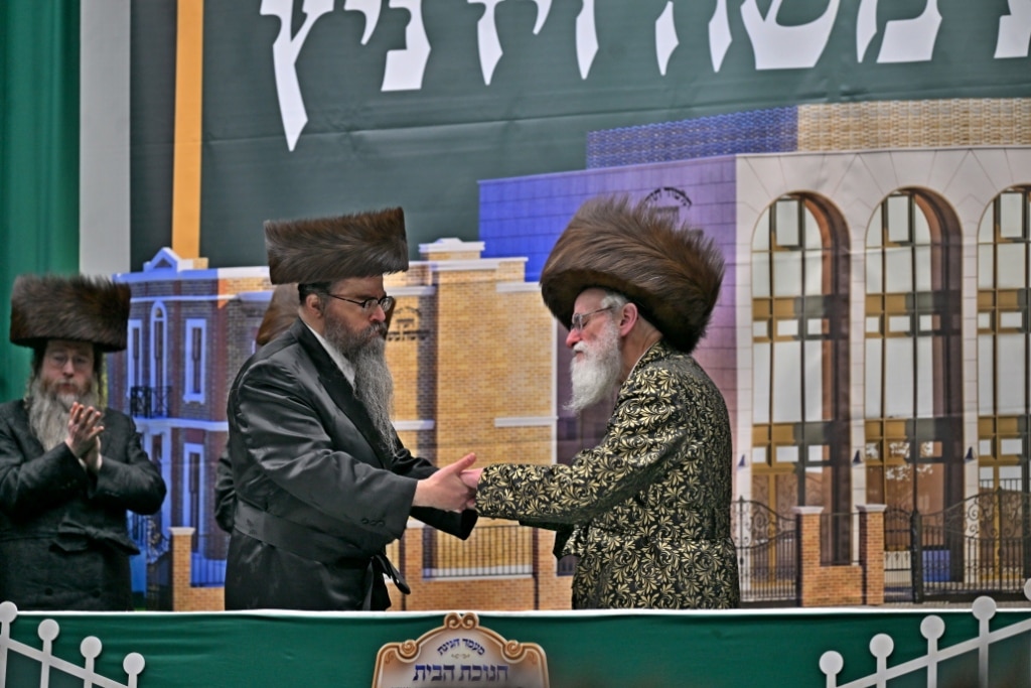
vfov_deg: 11.4
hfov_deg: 17.1
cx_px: 516
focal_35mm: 120
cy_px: 344
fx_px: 3437
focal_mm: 120
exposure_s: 1/400
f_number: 4
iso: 400
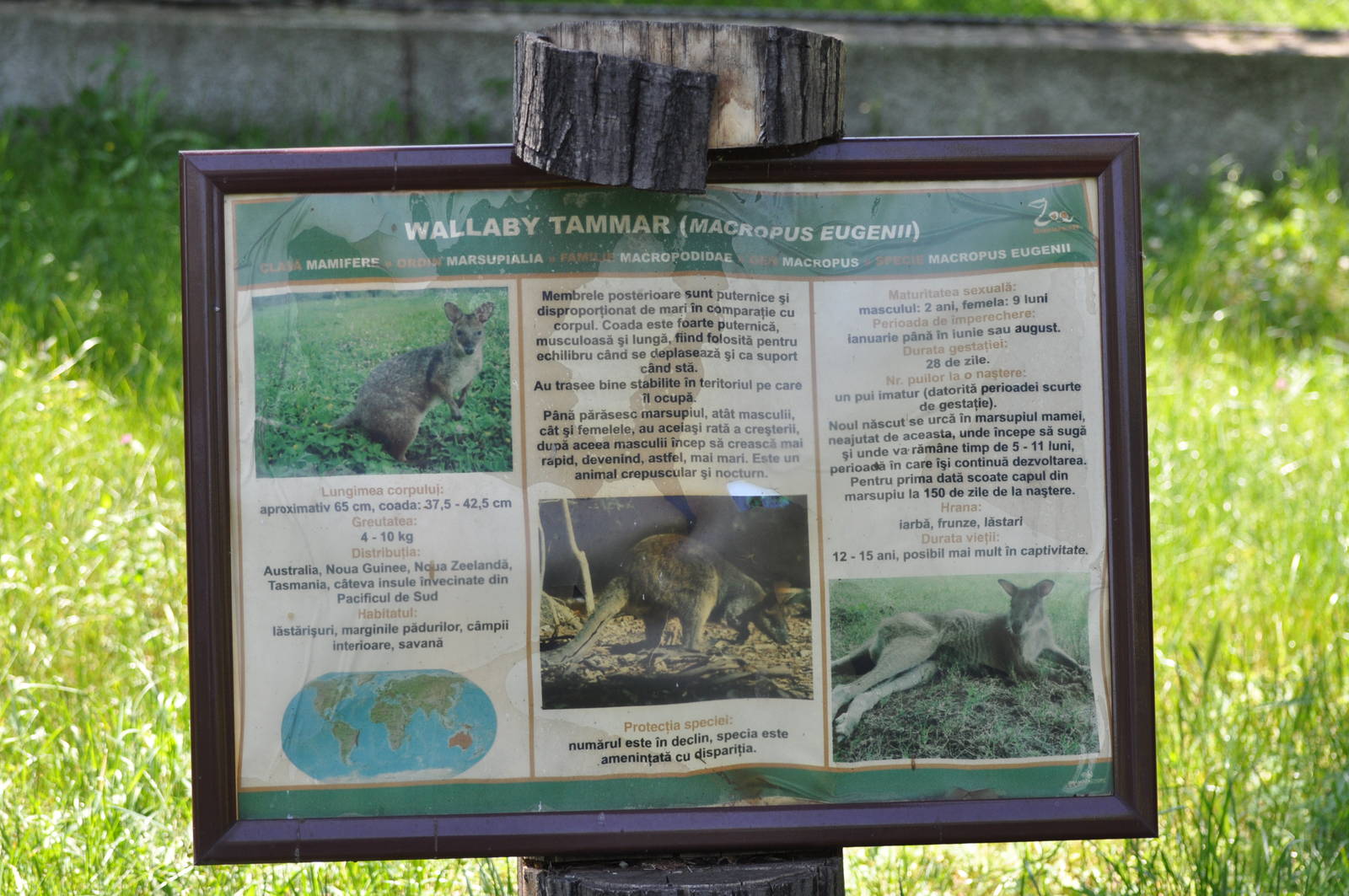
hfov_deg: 19.5
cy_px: 448
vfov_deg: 13.0
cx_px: 674
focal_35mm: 105
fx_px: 3930
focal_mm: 70
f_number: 4.5
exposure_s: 1/320
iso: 400
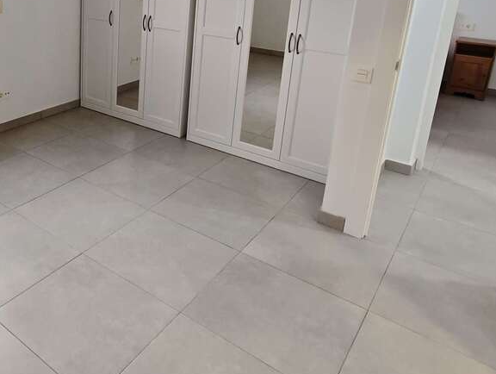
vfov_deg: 43.7
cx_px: 80
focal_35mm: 31
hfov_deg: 53.2
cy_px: 84
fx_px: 445
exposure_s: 1/40
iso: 500
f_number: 2.2
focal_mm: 2.16
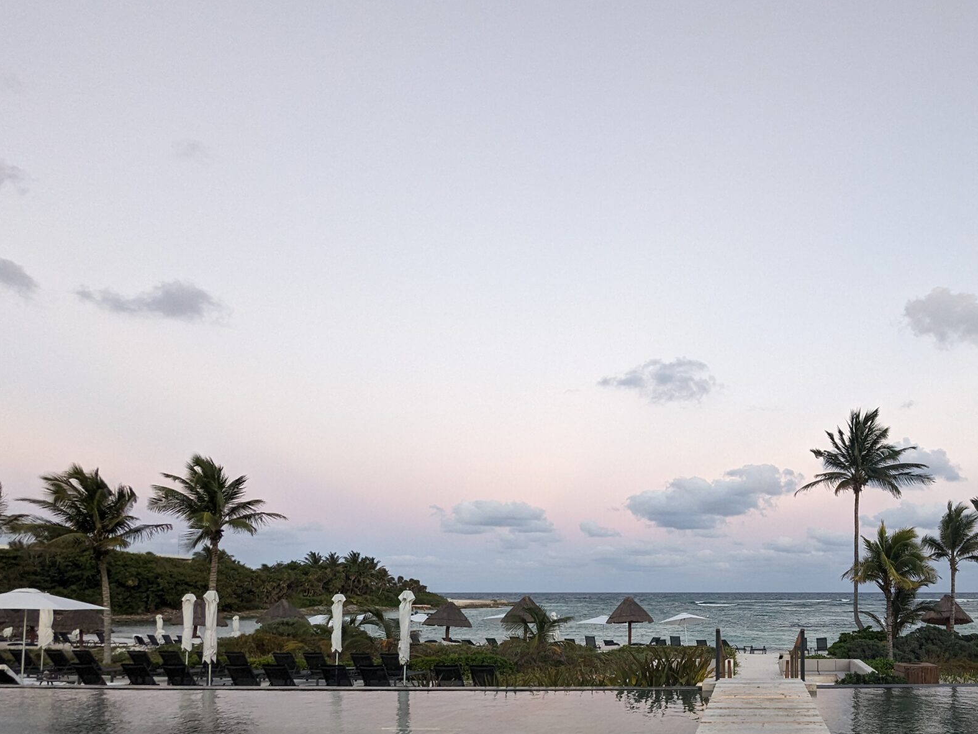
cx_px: 753
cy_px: 572
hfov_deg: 62.7
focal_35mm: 26
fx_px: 735
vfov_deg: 50.3
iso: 85
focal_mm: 2.35
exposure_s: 1/30
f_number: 2.2
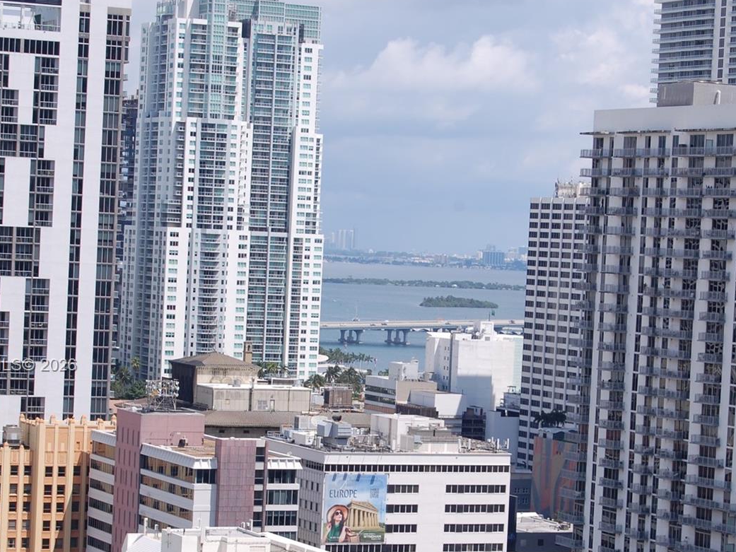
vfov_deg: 12.2
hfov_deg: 16.2
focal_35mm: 122
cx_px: 422
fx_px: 2589
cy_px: 366
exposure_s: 1/400
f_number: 10
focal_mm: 55
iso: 200
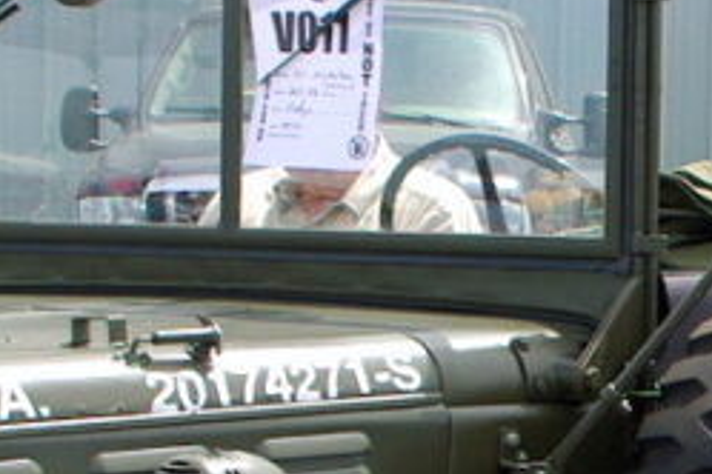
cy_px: 698
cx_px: 194
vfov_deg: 11.4
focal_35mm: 116
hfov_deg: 17.6
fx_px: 2294
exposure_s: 1/250
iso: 100
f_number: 7.1
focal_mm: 18
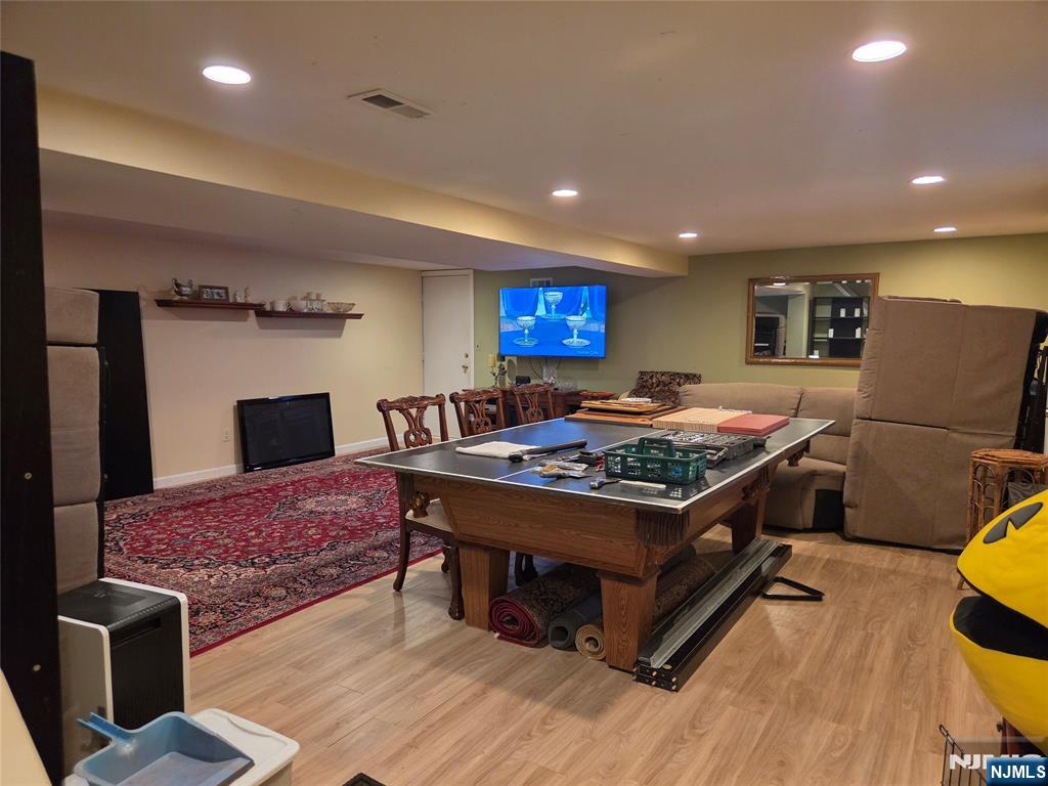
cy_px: 393
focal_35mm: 23
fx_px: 696
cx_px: 524
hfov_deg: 73.9
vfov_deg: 58.9
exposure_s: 1/120
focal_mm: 5.4
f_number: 1.8
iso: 1000
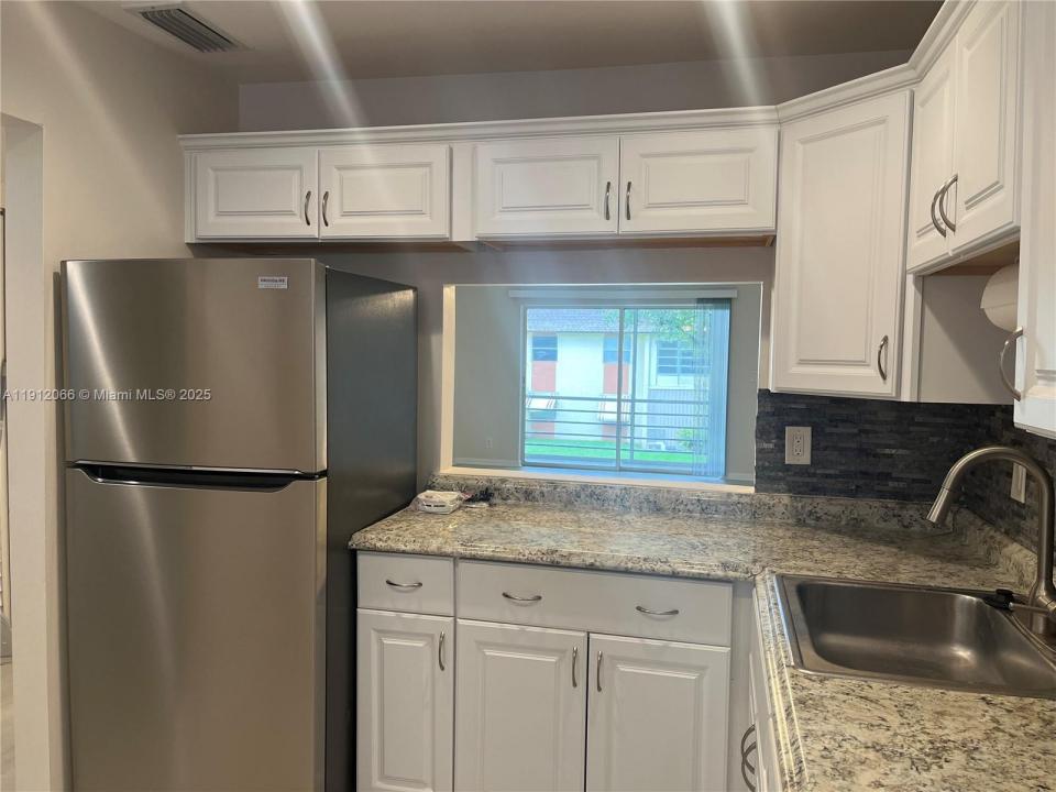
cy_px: 396
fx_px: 793
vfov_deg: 53.1
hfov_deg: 67.3
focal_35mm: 26
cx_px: 528
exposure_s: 1/120
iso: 100
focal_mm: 5.1
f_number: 1.6
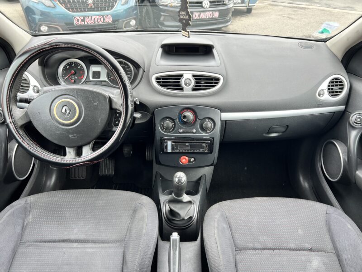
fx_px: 272
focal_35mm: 26
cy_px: 136
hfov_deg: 67.3
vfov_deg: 53.1
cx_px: 181
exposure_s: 1/121
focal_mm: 5.7
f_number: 1.5
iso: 64
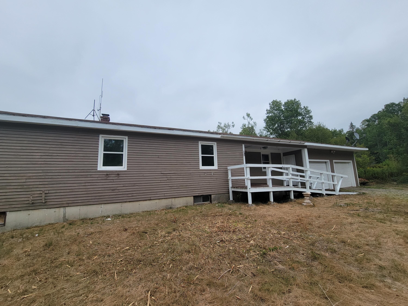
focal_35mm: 13
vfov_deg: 89.9
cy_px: 153
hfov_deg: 106.2
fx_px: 153
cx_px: 204
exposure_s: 1/183
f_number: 2.2
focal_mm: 2.2
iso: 50
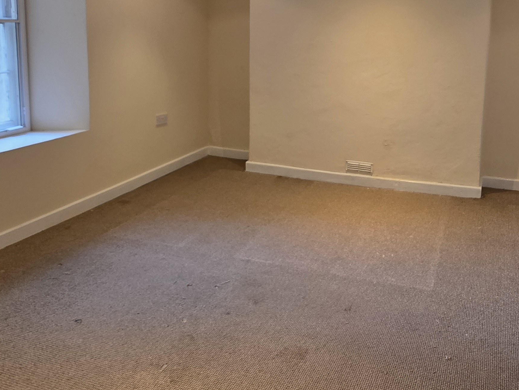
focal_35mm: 30
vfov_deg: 44.8
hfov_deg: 58.6
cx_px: 346
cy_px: 85
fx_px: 450
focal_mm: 2.2
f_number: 1.9
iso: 160
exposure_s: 1/100
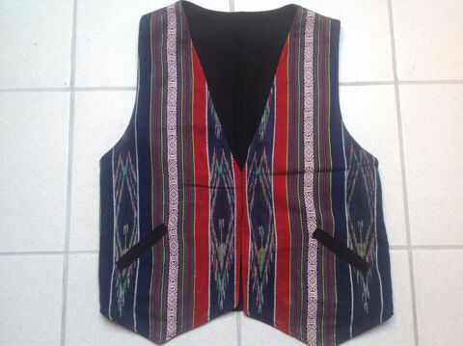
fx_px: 468
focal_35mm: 35
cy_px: 173
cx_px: 232
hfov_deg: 52.7
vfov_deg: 40.6
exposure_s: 1/15
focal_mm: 4.28
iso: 50
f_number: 2.4
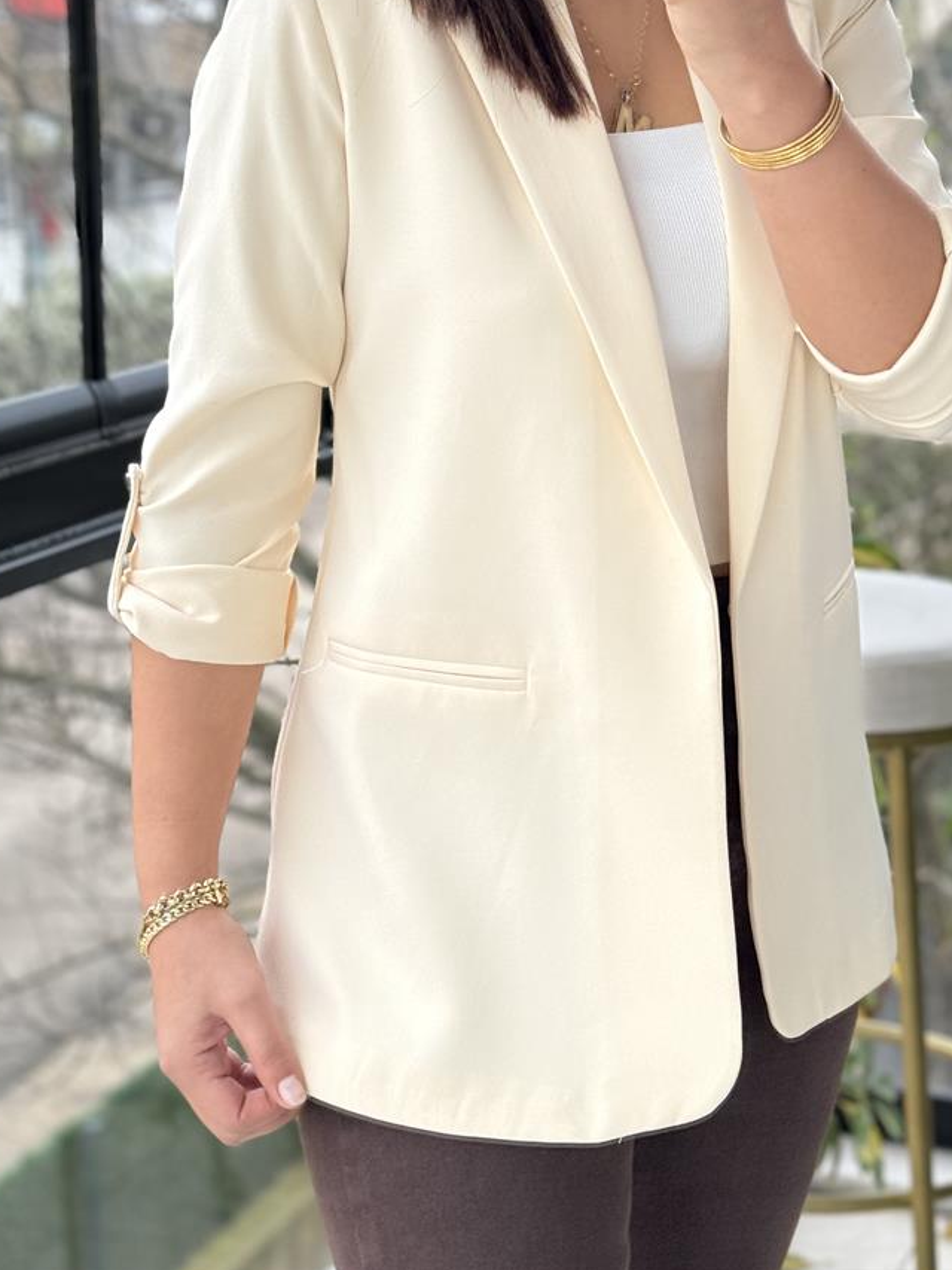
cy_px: 282
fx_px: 2749
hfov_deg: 19.5
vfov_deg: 25.6
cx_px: 675
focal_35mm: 75
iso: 100
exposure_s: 1/108
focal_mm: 6.86
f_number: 1.78
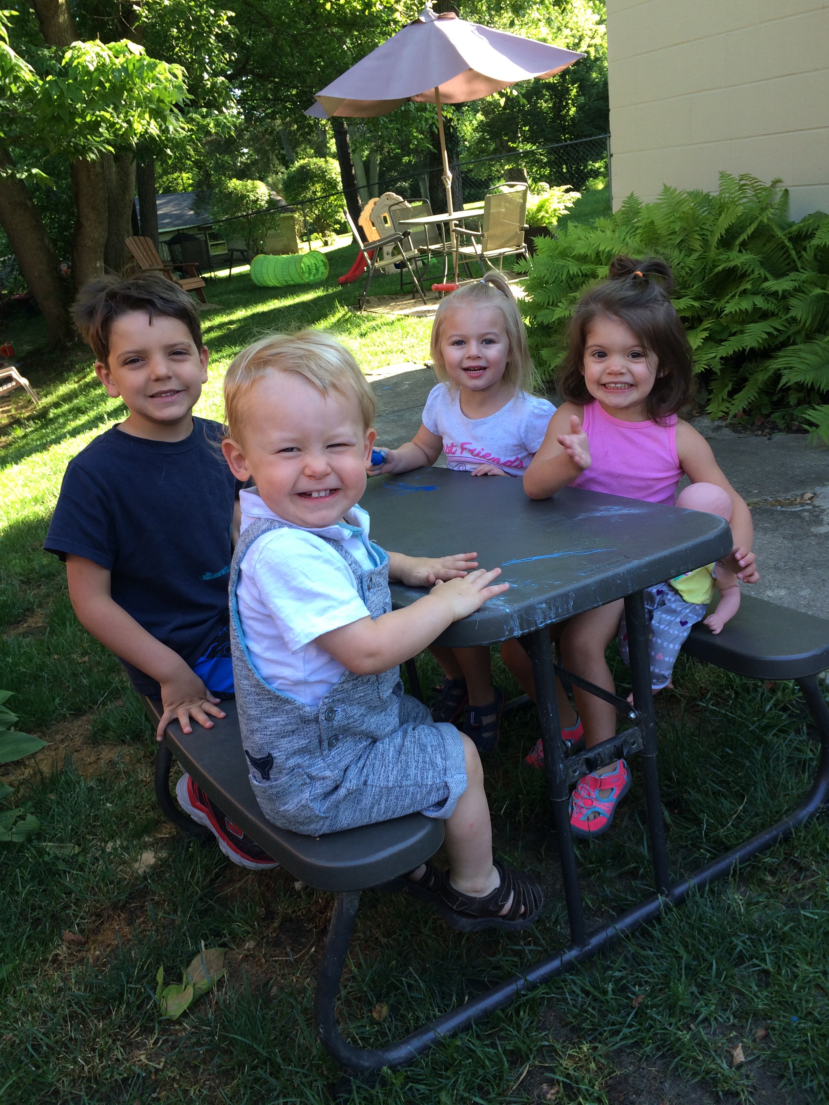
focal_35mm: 29
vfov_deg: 61.7
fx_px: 926
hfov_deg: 48.2
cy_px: 552
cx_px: 414
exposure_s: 1/120
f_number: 2.2
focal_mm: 4.15
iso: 40
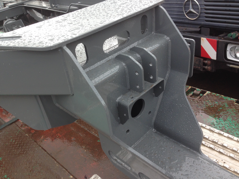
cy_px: 90
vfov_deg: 42.9
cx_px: 120
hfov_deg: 55.4
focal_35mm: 33
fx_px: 228
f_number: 2.4
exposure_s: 1/459
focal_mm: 4.12
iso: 50
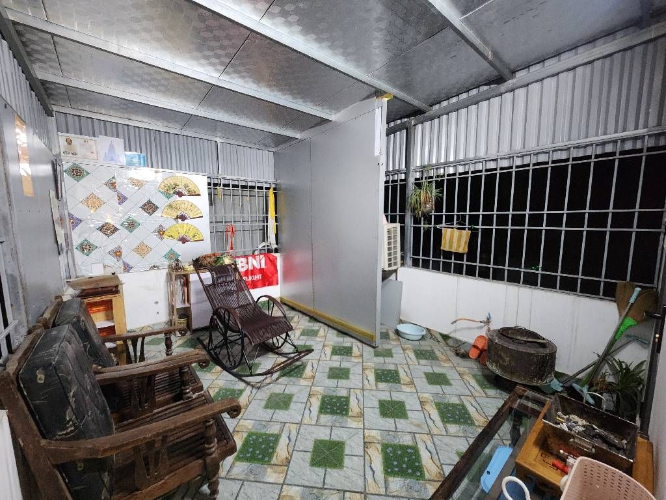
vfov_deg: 89.9
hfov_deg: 106.2
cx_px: 333
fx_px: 250
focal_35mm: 13
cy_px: 250
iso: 640
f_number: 2.2
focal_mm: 2.2
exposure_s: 1/24
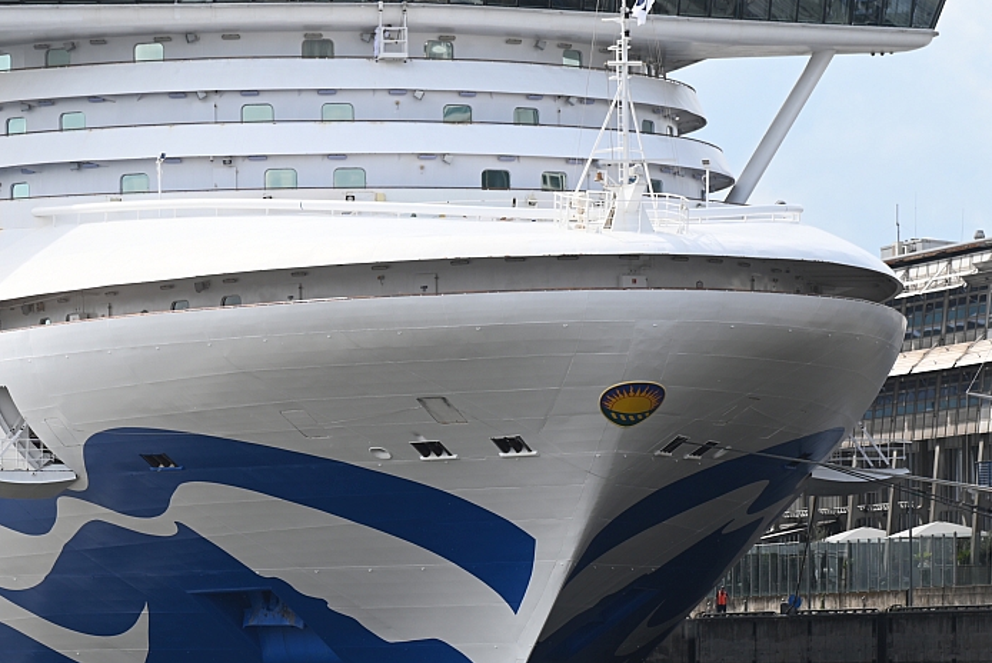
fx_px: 4881
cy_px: 445
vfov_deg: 7.8
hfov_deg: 11.6
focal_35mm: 177
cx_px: 277
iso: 100
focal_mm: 120
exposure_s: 1/400
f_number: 5
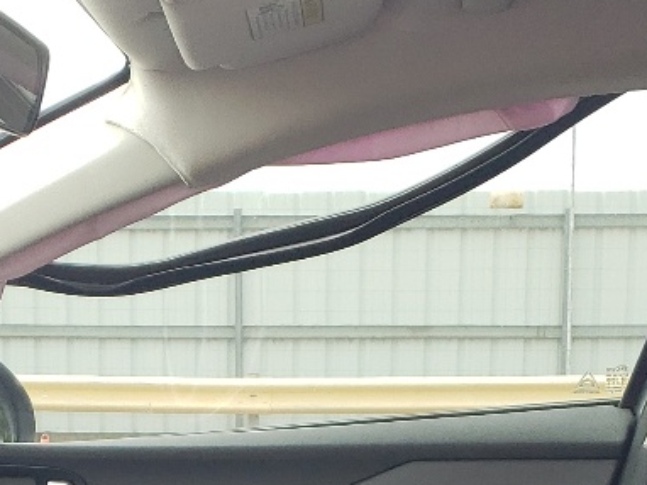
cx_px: 158
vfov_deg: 12.1
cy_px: 955
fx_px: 2036
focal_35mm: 109
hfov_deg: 17.9
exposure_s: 1/357
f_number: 1.5
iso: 50
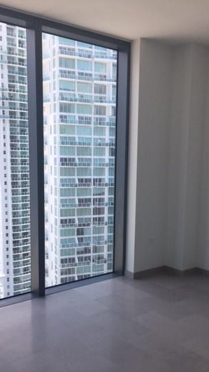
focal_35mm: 38
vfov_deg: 52.5
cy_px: 219
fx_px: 375
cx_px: 121
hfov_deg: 31.1
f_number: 2.2
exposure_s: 1/395
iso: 32
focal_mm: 4.15
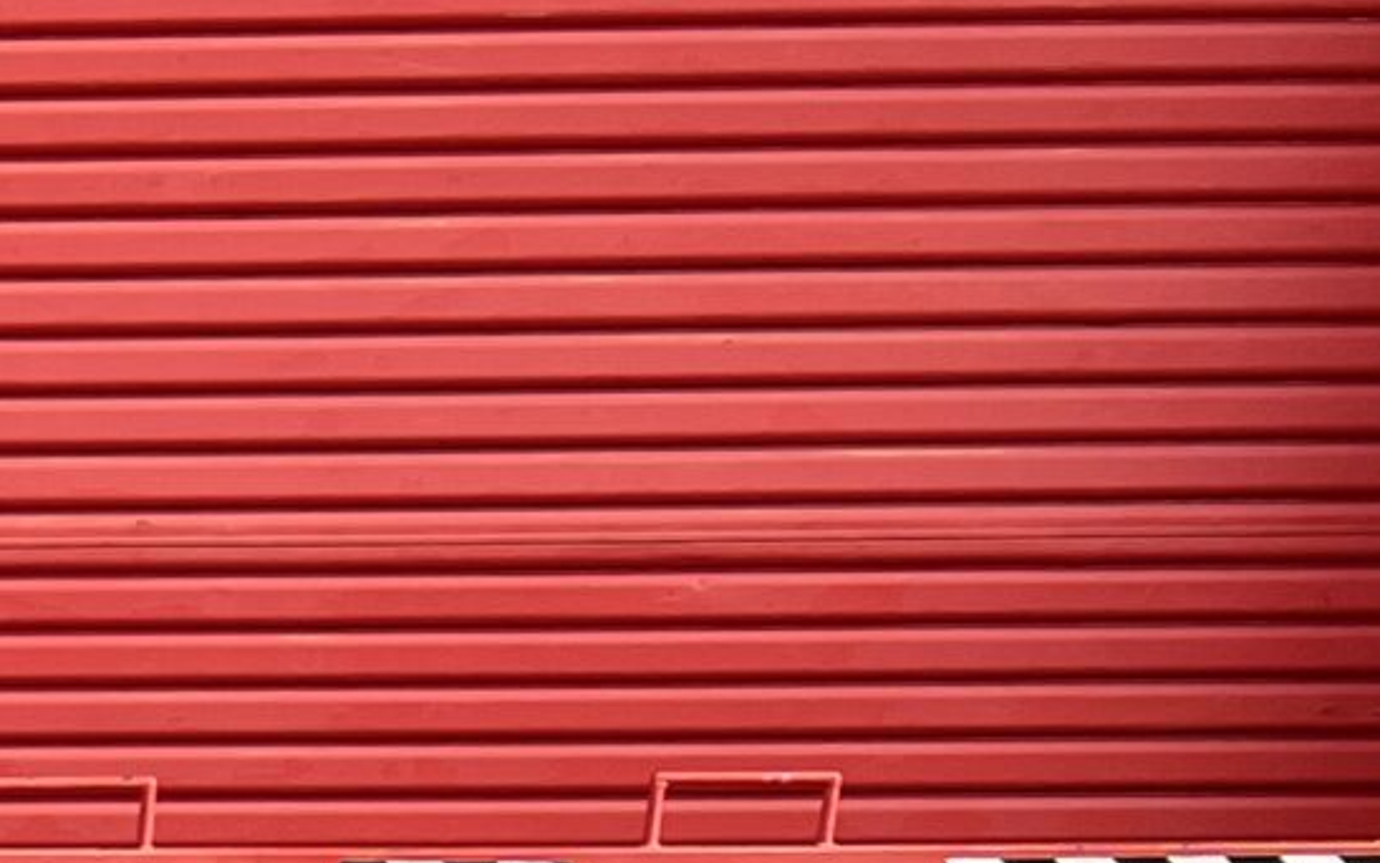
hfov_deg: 13.8
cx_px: -1337
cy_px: 2213
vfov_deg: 9.0
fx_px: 4852
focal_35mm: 129
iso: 50
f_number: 1.5
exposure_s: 1/965
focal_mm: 5.7
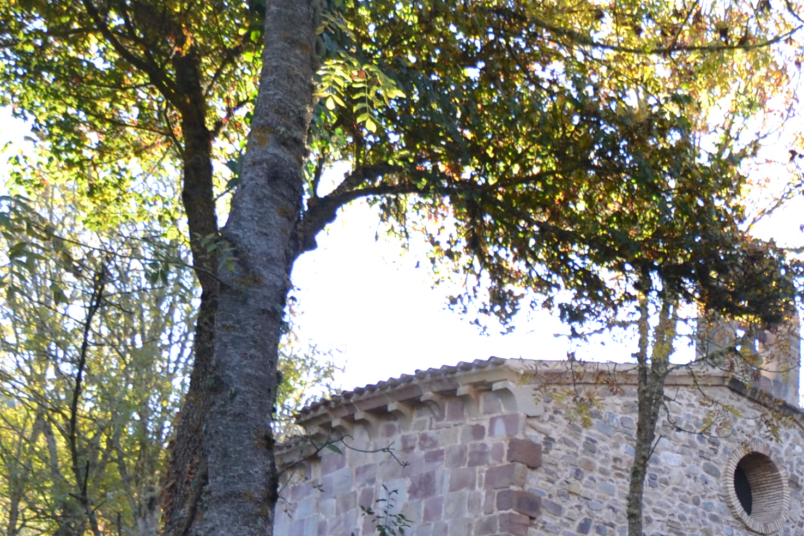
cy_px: 650
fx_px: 1151
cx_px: 945
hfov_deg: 32.4
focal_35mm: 52
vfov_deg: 23.8
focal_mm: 11
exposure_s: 1/125
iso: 100
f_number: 2.8
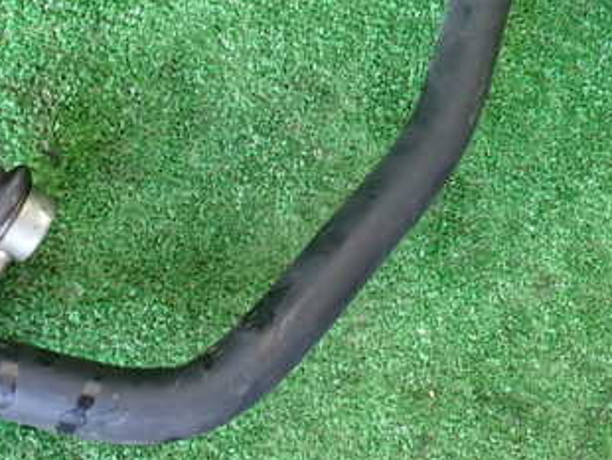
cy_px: 205
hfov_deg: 33.2
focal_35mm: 58
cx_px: 263
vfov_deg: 25.3
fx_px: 1026
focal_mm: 5.4
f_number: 2.3
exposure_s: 1/50
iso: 400
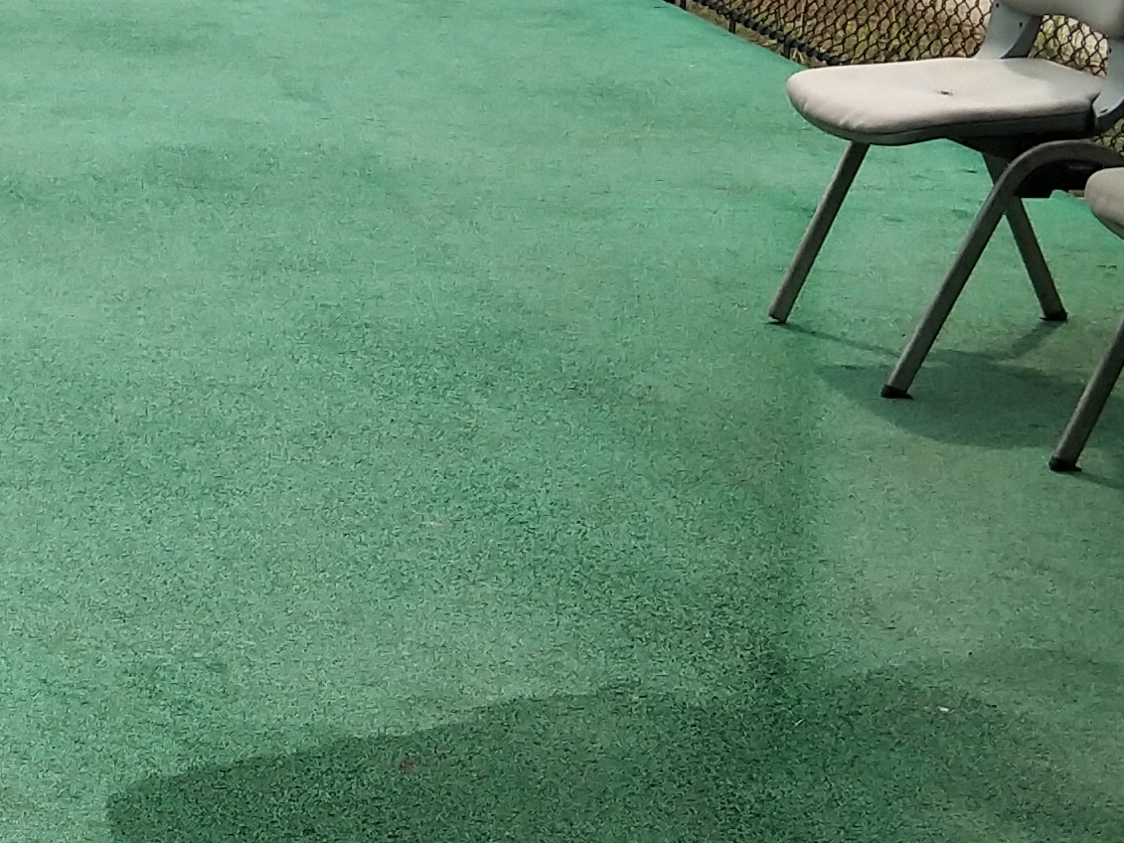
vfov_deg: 12.8
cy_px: 13
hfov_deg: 16.9
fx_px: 3701
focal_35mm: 114
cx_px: -7
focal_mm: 3.69
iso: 50
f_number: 2.2
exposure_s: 1/1303
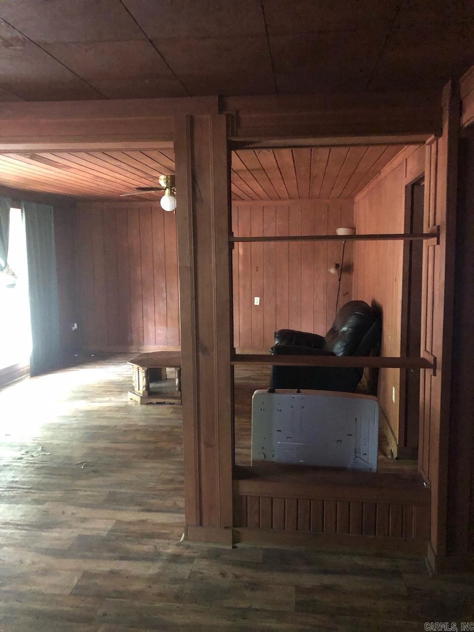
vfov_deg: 63.4
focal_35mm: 28
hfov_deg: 49.7
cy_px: 316
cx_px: 237
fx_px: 511
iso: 250
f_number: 1.8
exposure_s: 1/4
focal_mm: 3.99
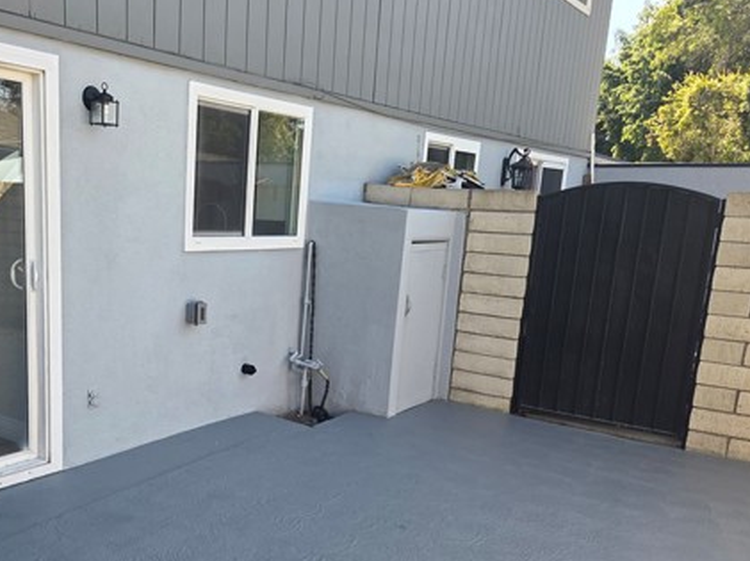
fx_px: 758
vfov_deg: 40.4
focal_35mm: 35
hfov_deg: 51.1
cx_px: 216
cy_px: 347
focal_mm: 5.4
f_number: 1.8
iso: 80
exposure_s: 1/814
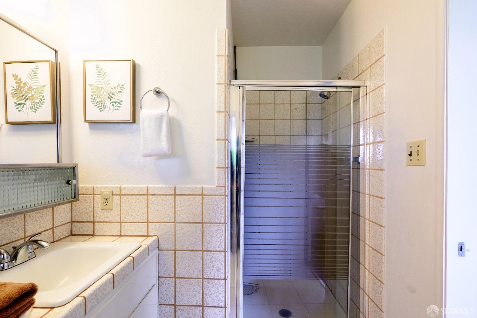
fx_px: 232
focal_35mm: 18
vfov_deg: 68.9
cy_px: 159
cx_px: 238
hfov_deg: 91.6
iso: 1250
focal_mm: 17.5
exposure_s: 1/25
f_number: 8
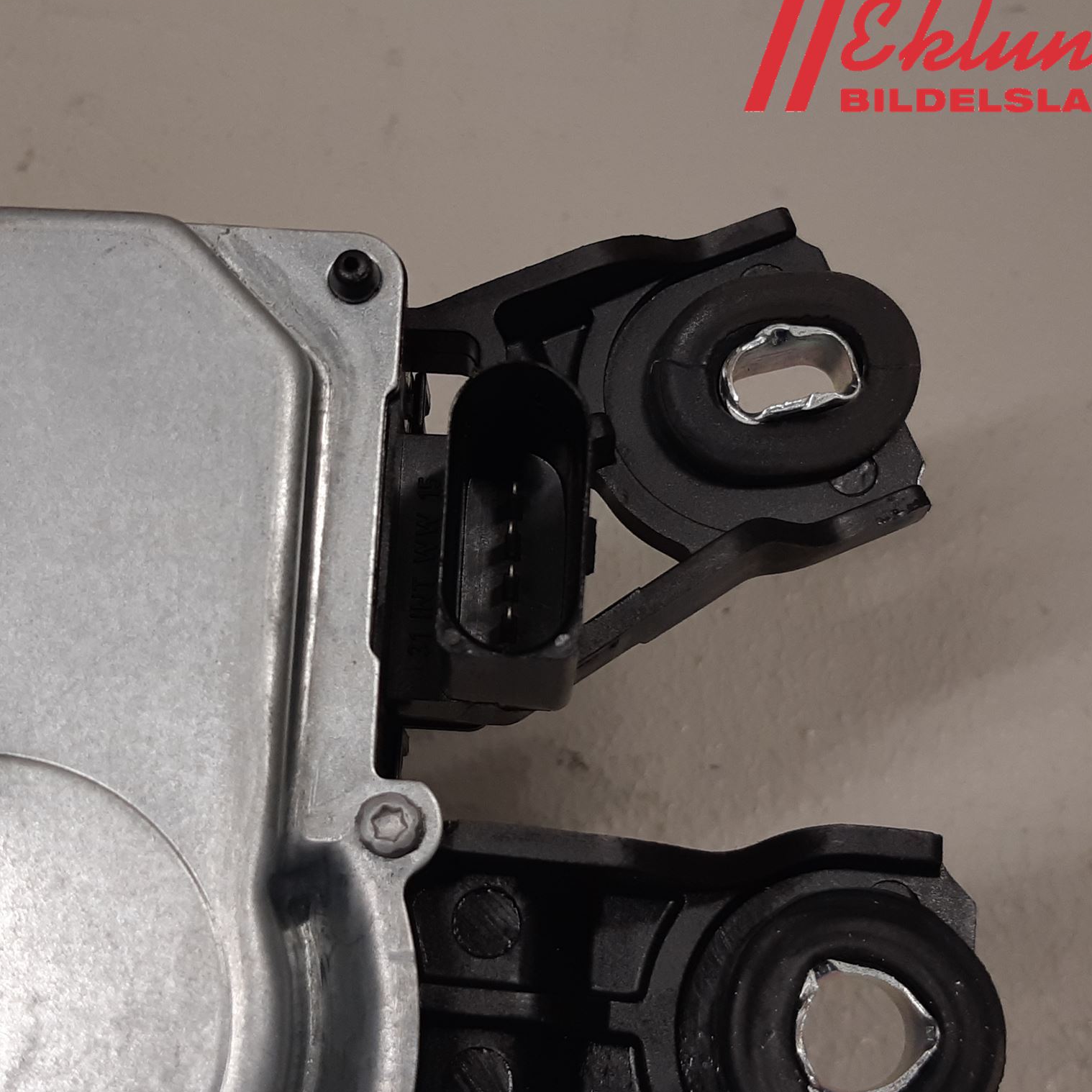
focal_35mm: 31
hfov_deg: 52.3
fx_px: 1106
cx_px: 449
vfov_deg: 52.5
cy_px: 542
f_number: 1.7
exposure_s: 1/50
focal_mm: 3.93
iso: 50
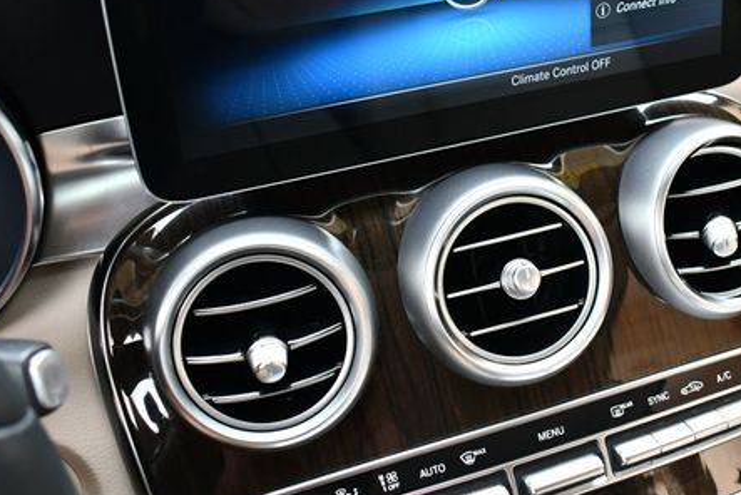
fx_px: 1071
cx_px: 488
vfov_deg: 25.8
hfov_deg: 37.8
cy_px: 147
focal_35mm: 52
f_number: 3.5
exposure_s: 1/250
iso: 800
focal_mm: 18
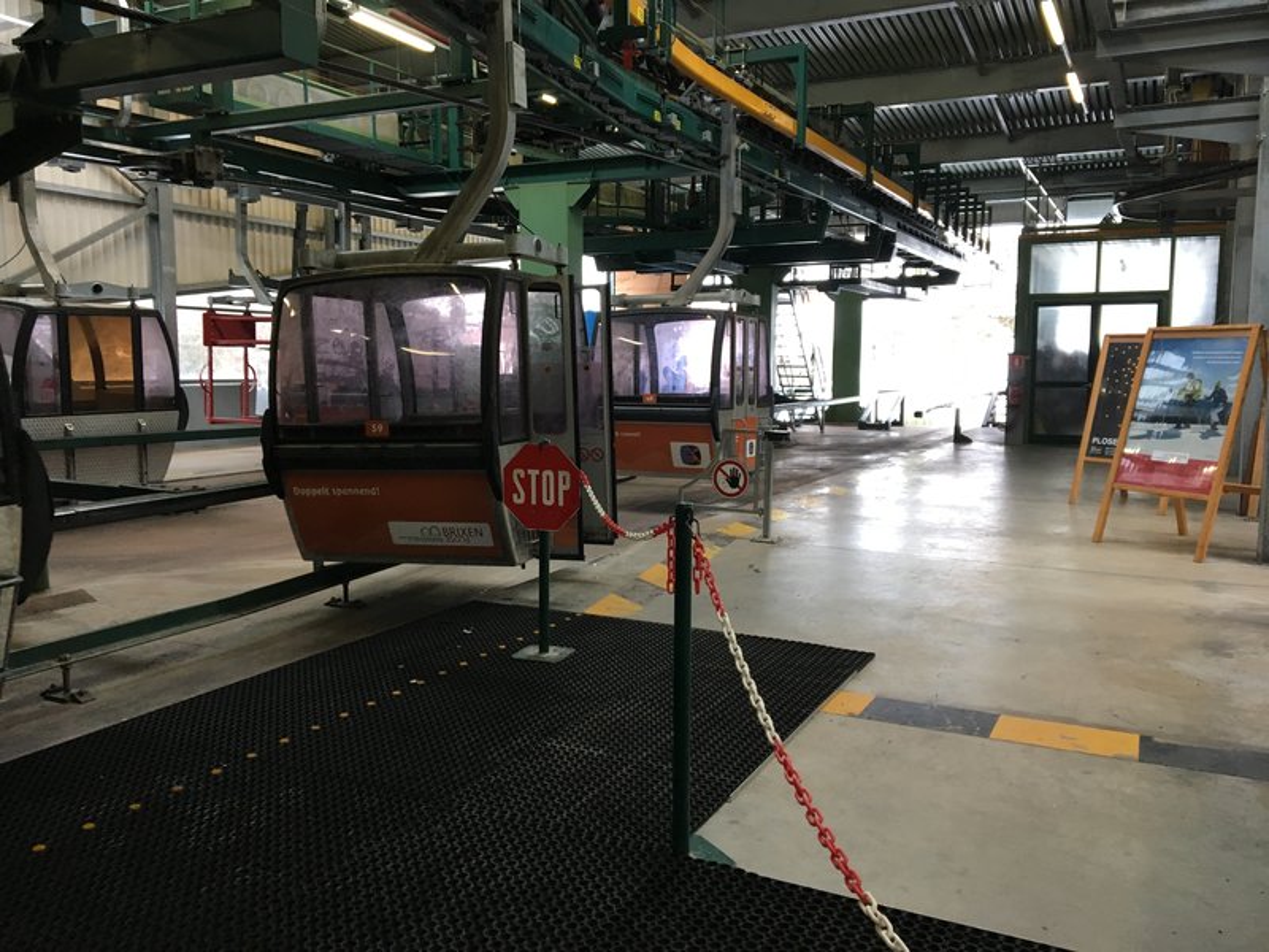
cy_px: 476
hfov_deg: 61.7
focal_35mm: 29
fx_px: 1063
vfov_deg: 48.2
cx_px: 634
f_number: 2.2
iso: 64
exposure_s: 1/33
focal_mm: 4.15
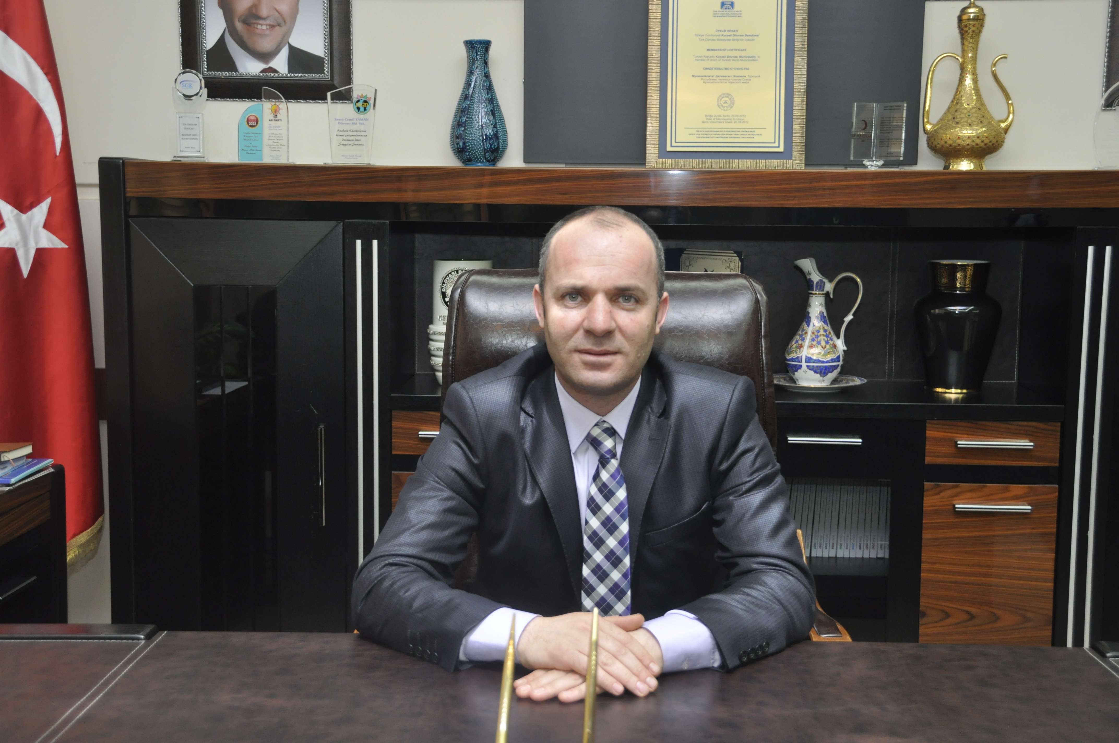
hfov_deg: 42.4
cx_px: 560
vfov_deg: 28.9
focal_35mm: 46
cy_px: 372
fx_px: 1444
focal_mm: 31
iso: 800
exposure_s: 1/60
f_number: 4
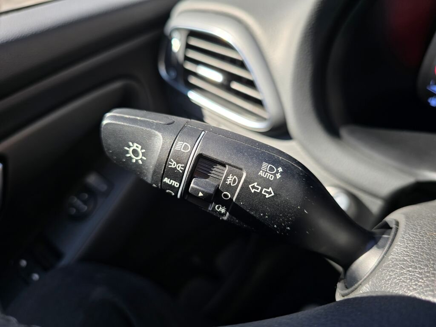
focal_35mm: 23
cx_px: 218
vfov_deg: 58.9
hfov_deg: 73.9
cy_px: 164
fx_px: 290
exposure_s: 1/106
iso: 12
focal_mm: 6.3
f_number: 1.7
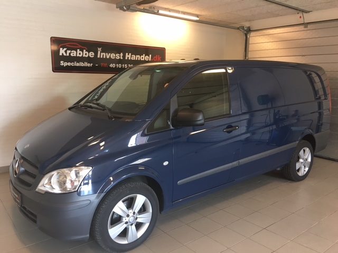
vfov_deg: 48.2
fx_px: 283
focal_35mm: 29
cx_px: 169
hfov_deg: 61.7
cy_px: 126
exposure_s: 1/33
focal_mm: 4.15
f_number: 2.2
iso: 50
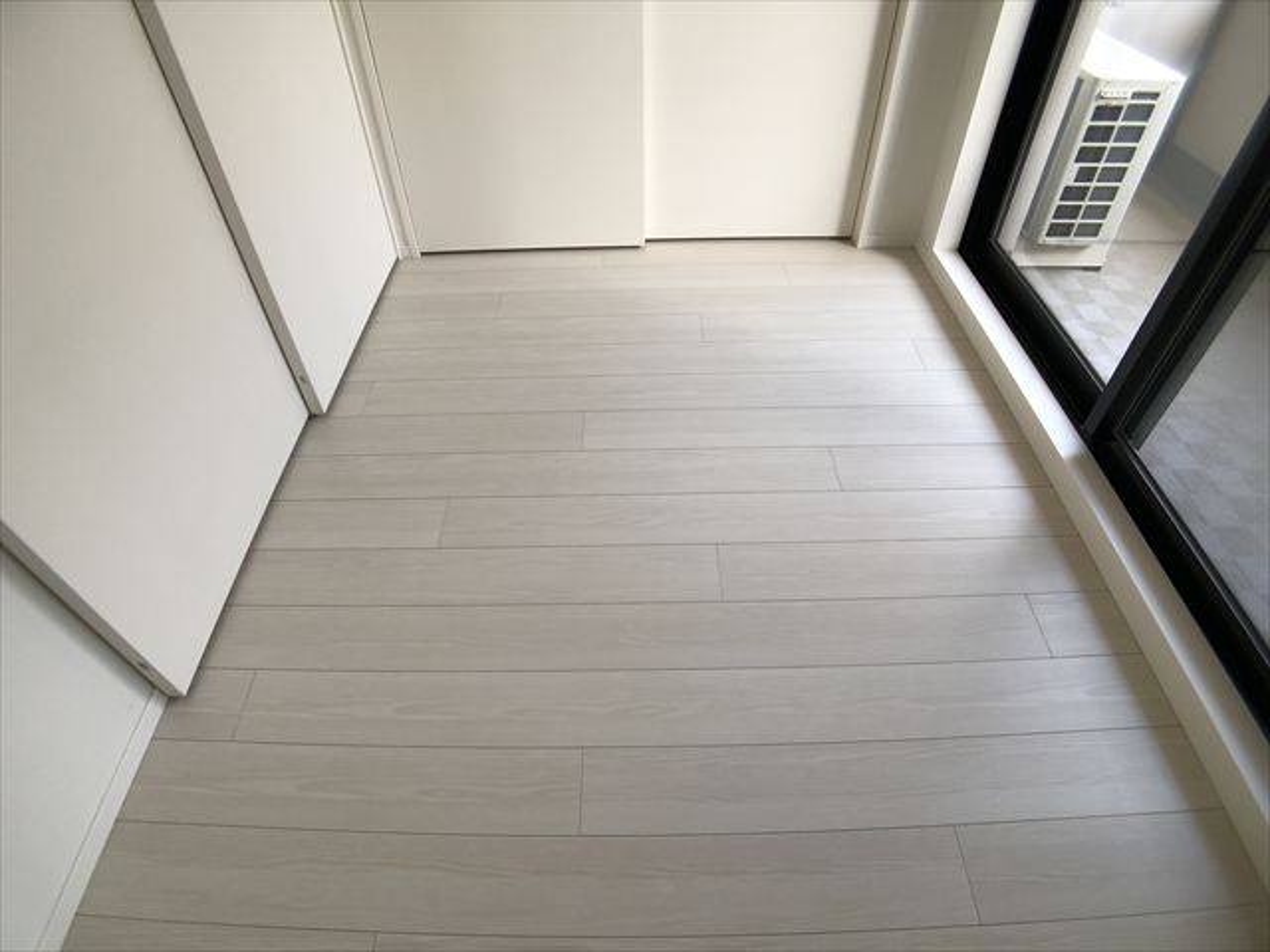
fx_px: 1027
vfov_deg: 49.7
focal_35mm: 28
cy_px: 476
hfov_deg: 63.4
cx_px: 635
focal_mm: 3.99
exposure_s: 1/100
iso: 40
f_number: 1.8
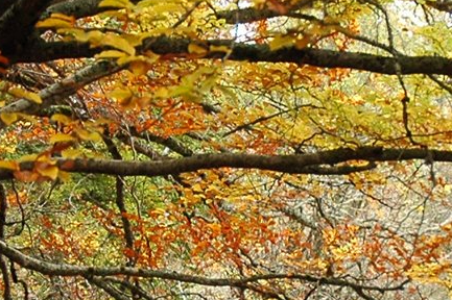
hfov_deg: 11.9
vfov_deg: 7.9
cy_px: 301
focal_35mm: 173
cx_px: 246
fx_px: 2174
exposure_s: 1/30
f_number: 3.8
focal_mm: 25
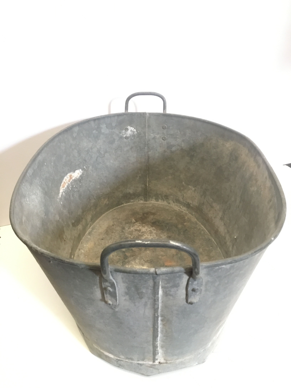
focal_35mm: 29
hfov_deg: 48.2
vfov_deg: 61.7
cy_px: 194
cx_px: 146
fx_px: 325
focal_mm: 4.15
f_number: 2.2
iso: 250
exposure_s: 1/15
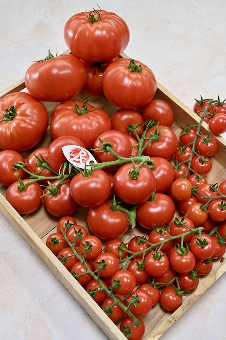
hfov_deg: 29.9
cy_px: 170
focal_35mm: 45
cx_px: 113
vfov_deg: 43.6
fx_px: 424
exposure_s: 1/250
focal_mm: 45
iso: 400
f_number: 7.1
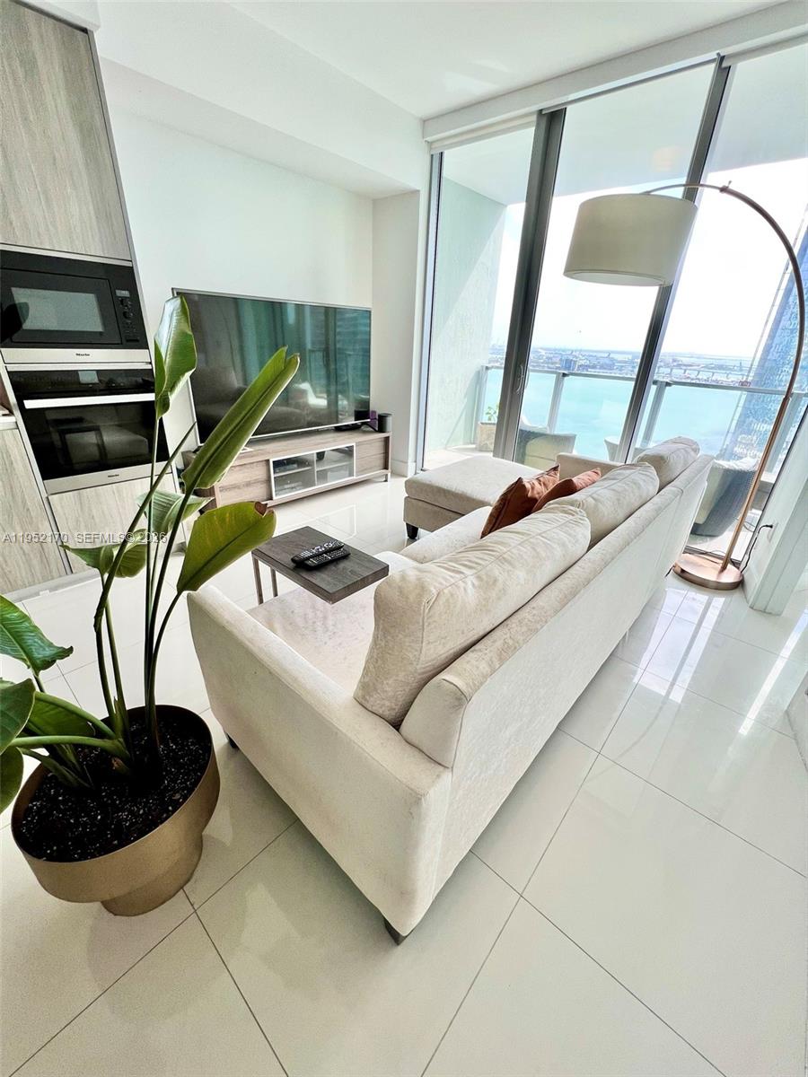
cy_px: 538
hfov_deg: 89.9
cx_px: 404
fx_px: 405
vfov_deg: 106.2
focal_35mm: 13
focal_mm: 1.57
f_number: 1.8
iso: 32
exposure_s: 1/189
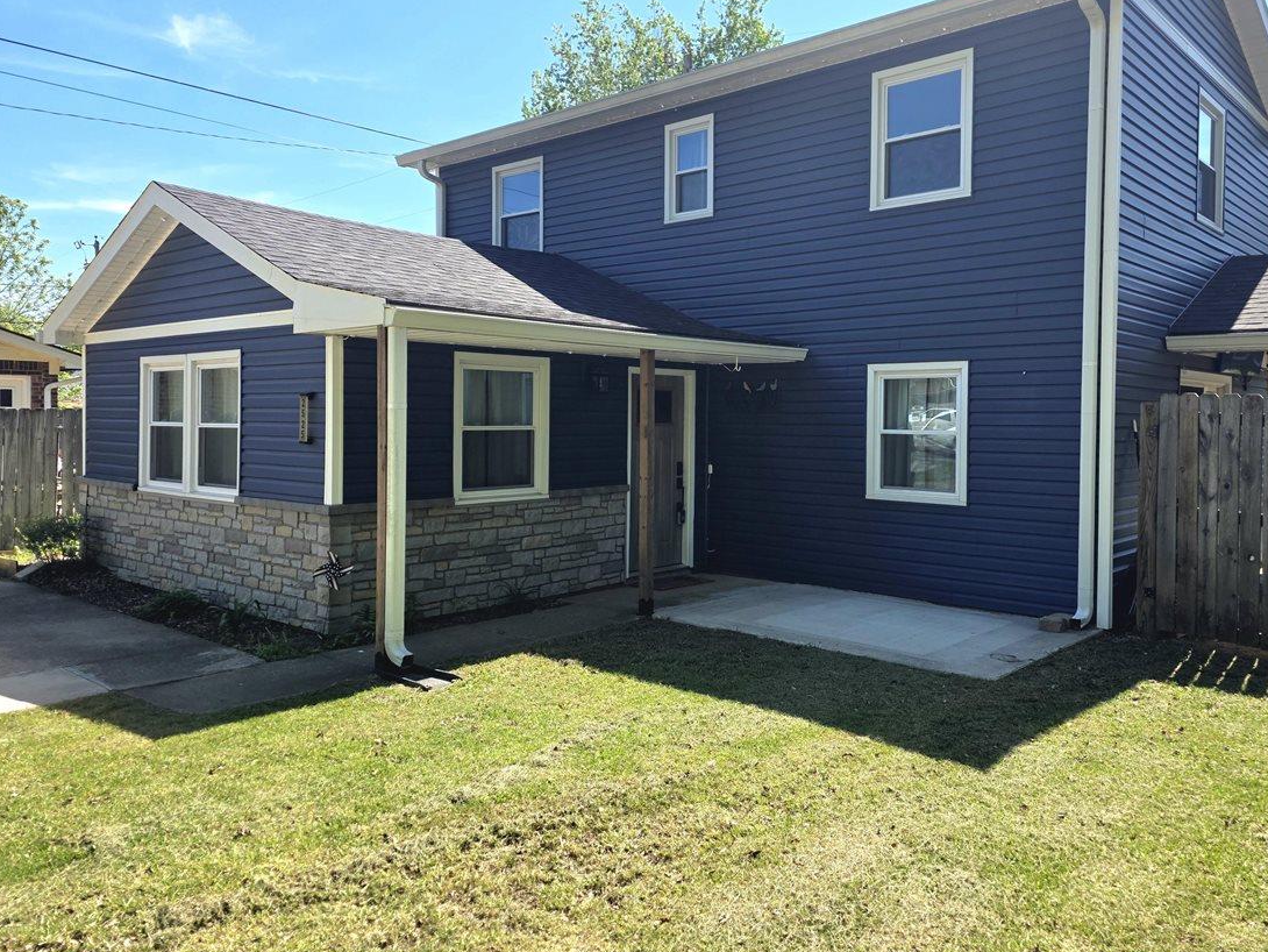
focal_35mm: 27
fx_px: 989
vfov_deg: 51.3
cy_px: 438
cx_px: 720
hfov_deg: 65.0
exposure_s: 1/3333
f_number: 1.7
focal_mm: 6.3
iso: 80
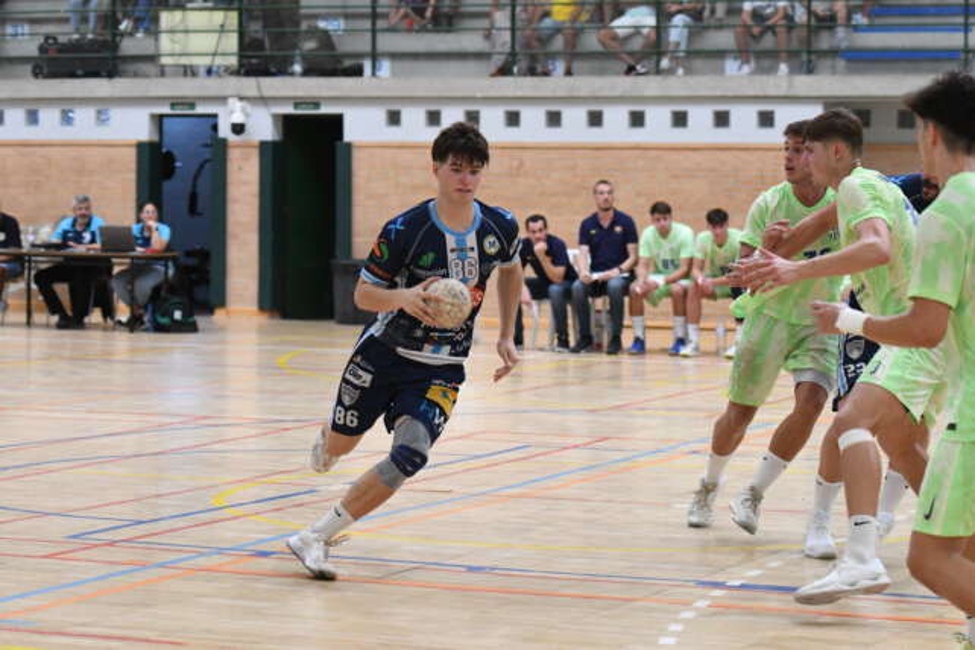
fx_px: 2844
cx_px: 488
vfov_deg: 13.0
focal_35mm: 105
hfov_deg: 19.5
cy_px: 325
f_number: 2.8
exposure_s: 1/640
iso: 3200
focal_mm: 70
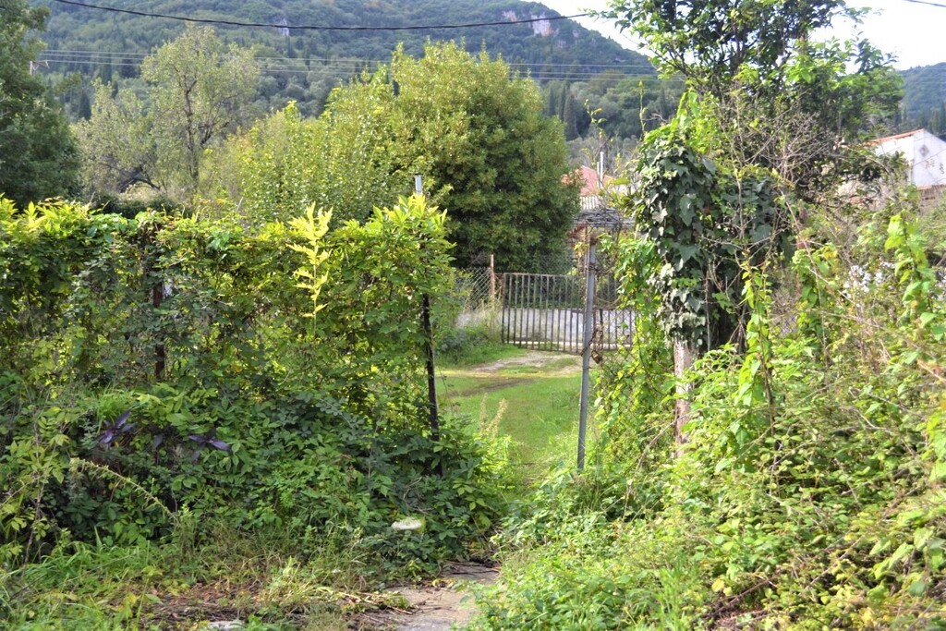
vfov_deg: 31.9
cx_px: 473
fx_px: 1104
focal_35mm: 42
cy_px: 316
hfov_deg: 46.4
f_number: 5.6
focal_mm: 28
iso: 100
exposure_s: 1/125
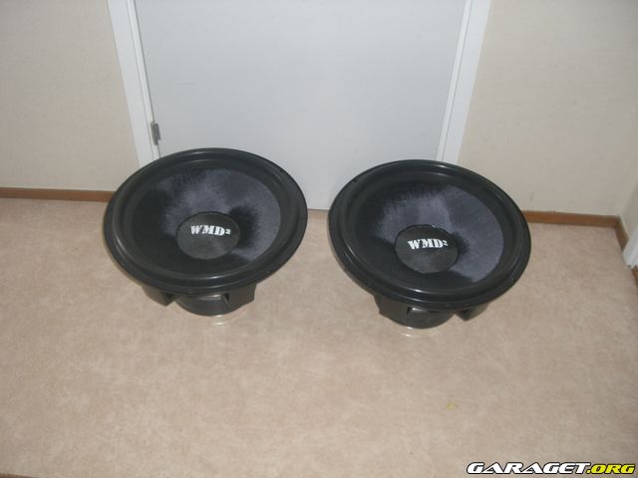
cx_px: 319
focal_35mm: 38
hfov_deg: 49.0
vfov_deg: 37.7
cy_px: 239
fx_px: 700
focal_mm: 6.2
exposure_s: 1/60
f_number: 2.7
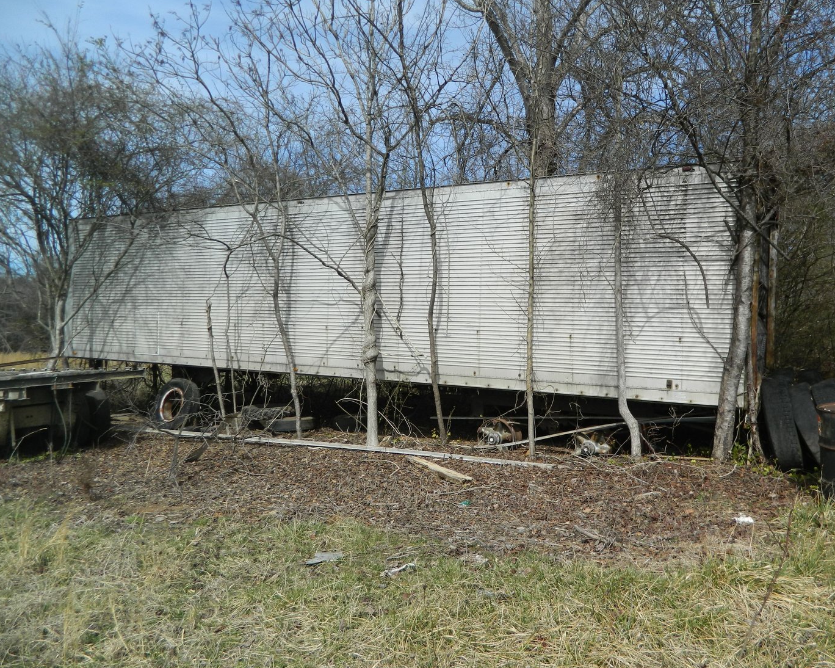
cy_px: 331
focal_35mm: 27
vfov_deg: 53.2
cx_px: 459
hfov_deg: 63.9
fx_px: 667
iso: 80
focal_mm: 4.5
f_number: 8.7
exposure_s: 1/200
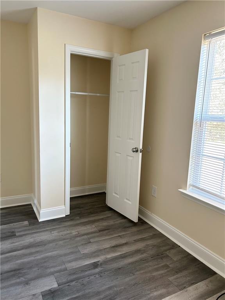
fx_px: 225
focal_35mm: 26
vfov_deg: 67.3
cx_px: 112
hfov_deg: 53.1
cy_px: 150
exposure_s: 1/60
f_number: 1.5
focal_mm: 5.7
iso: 160
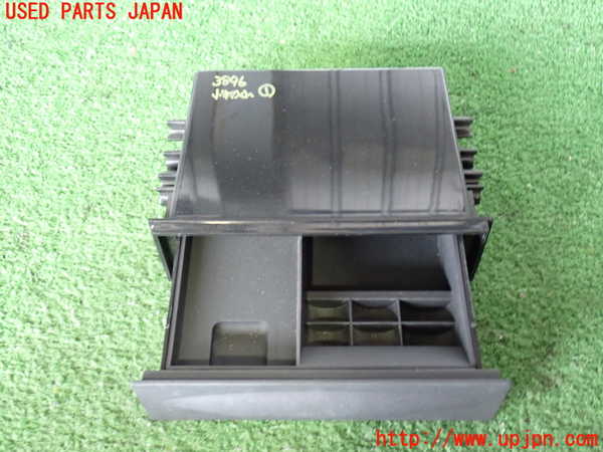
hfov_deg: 45.8
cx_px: 302
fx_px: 714
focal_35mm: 41
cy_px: 226
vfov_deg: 35.1
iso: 800
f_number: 2.8
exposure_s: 1/25
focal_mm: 7.31
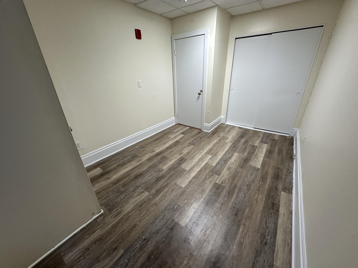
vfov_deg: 85.7
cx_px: 179
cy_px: 134
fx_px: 145
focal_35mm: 14
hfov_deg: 102.1
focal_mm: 2.22
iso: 320
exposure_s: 1/120
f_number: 2.2
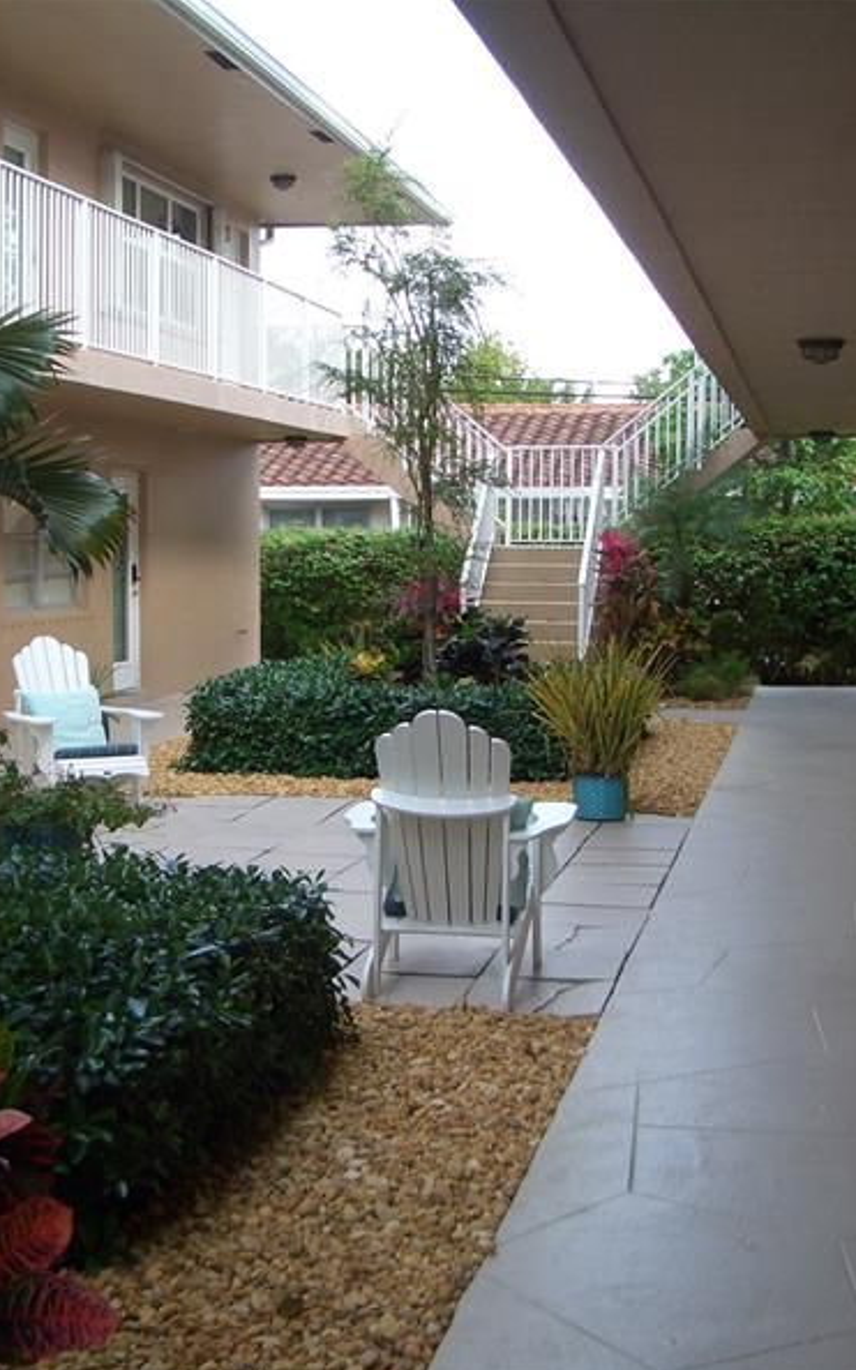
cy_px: 690
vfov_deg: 40.3
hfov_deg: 25.6
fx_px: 1867
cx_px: 251
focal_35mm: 50
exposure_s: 1/200
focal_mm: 5.8
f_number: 2.6
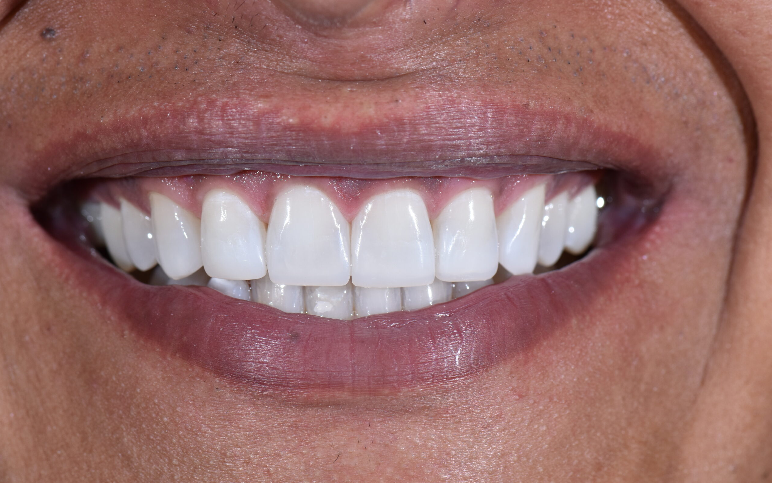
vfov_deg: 8.1
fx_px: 3398
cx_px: 387
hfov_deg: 13.0
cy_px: 259
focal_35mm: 162
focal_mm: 105
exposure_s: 1/160
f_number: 14
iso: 250
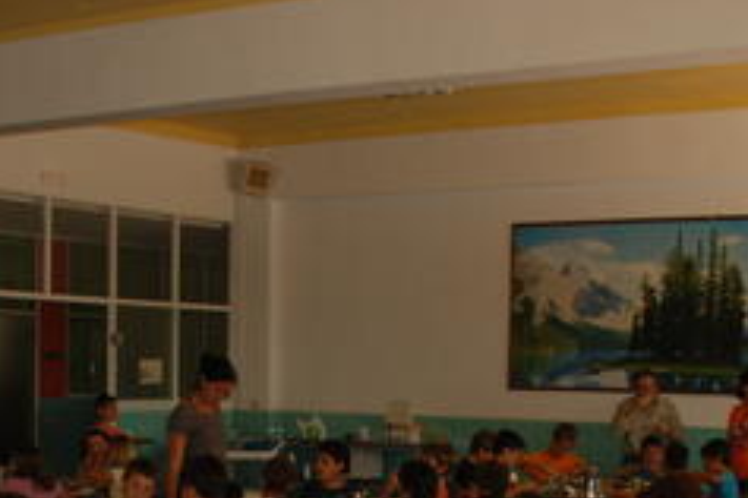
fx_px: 1517
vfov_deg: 18.1
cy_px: 517
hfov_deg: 27.5
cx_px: 246
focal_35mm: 73
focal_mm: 18
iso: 200
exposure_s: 1/60
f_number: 3.5
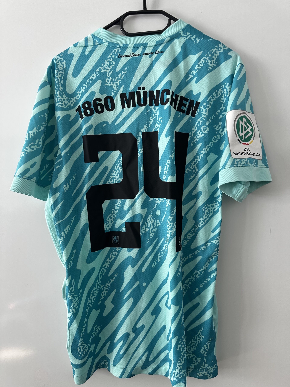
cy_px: 194
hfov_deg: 56.8
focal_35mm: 24
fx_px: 268
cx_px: 145
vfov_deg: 71.6
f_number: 1.78
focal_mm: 6.86
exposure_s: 1/121
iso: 125
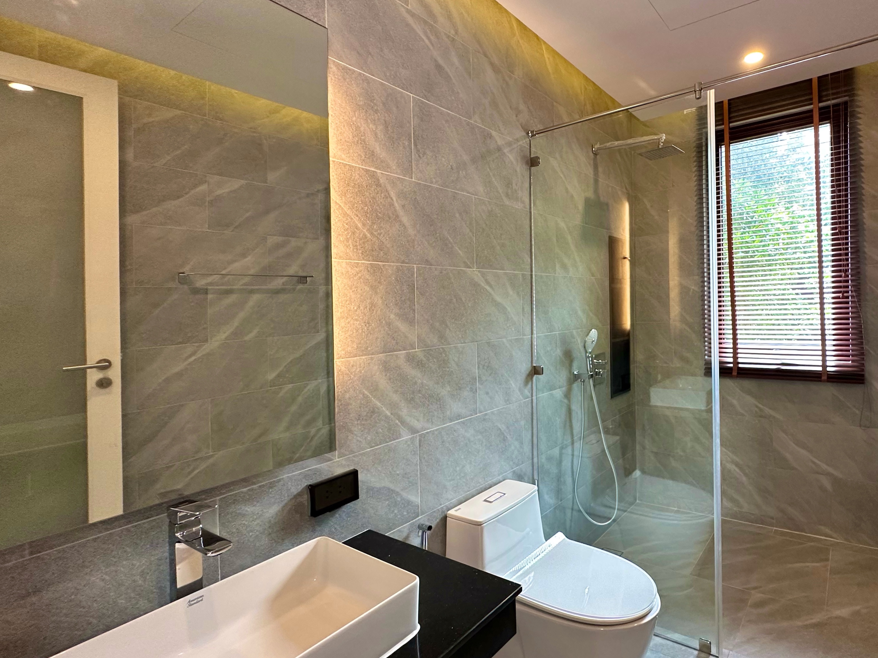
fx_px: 457
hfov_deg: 85.8
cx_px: 555
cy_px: 348
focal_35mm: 18
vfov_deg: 71.5
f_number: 2.2
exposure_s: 1/100
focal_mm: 2.22
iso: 250
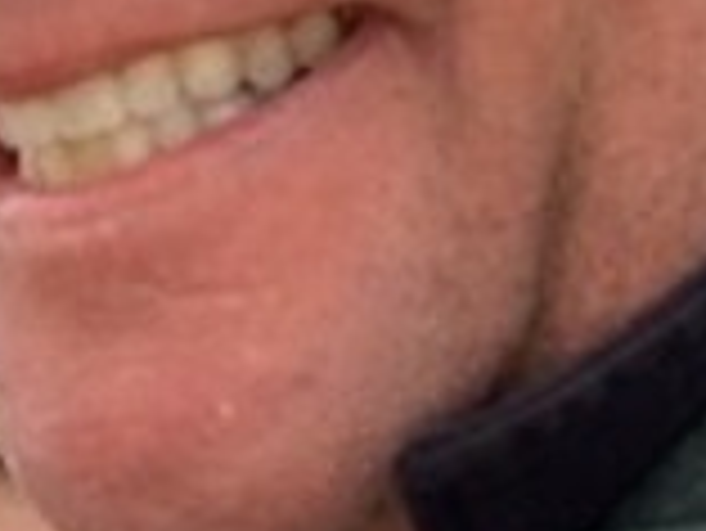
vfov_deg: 7.1
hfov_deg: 8.6
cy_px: 212
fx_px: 4266
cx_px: -1003
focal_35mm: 209
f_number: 2.2
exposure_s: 1/166
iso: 16
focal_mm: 2.87
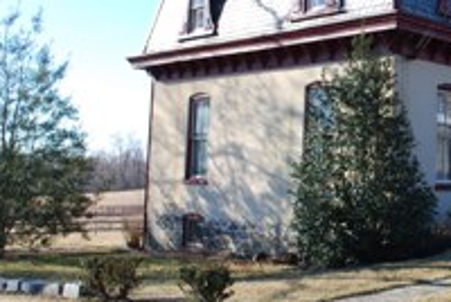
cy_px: 94
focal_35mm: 64
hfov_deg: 30.1
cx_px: 398
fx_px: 803
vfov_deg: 21.2
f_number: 6.3
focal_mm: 22
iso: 100
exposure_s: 1/160
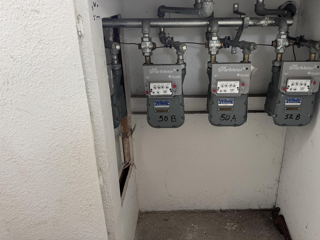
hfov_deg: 65.1
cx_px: 179
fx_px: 250
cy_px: 106
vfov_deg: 51.2
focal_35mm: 27
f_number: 1.78
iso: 320
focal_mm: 6.76
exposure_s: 1/60
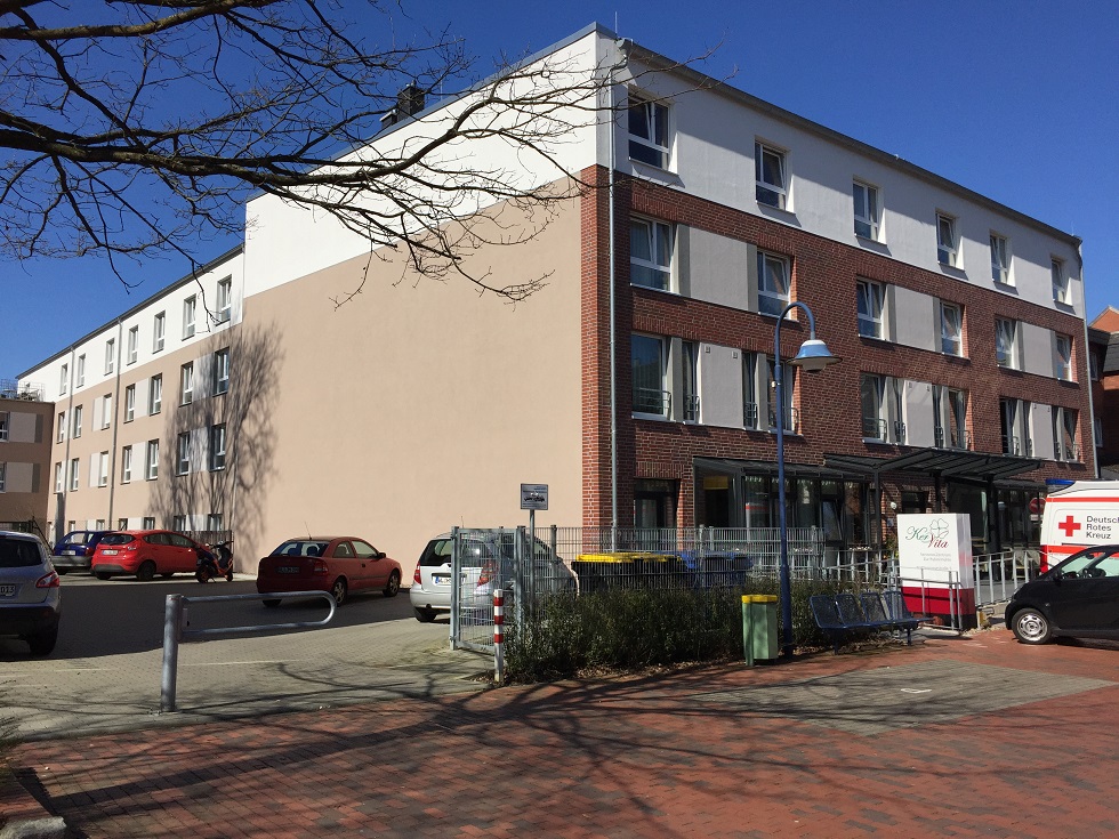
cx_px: 560
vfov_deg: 48.2
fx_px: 937
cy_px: 420
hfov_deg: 61.7
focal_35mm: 29
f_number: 2.2
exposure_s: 1/3968
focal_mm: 4.15
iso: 32
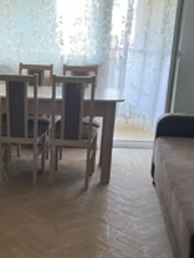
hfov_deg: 24.4
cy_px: 191
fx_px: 441
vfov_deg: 32.1
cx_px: 37
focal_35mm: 59
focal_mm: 5.7
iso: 250
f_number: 1.5
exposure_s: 1/60
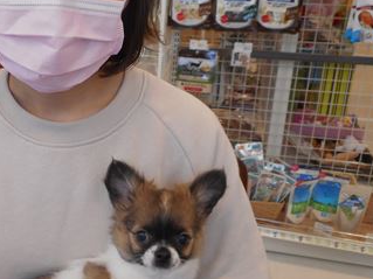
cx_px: 84
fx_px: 506
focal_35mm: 47
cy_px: 128
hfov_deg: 39.1
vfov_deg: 30.8
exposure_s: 1/30
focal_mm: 4.5
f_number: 3.7
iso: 80
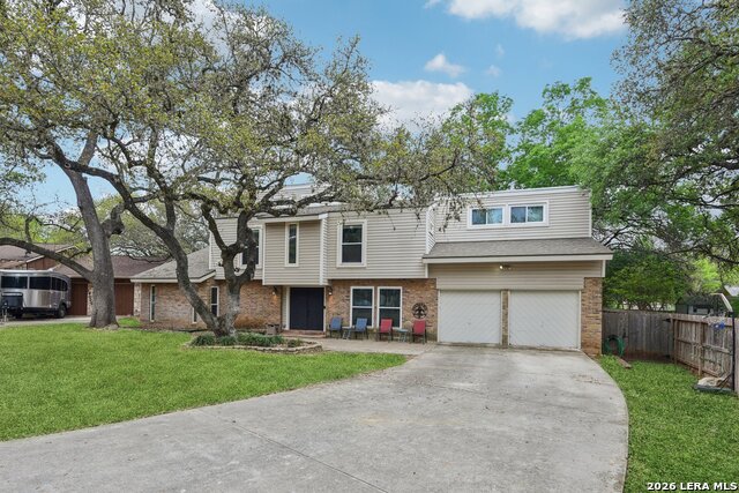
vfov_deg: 70.5
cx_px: 370
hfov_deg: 93.3
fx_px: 349
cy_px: 246
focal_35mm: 17
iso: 400
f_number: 8
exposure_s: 1/250
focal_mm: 17
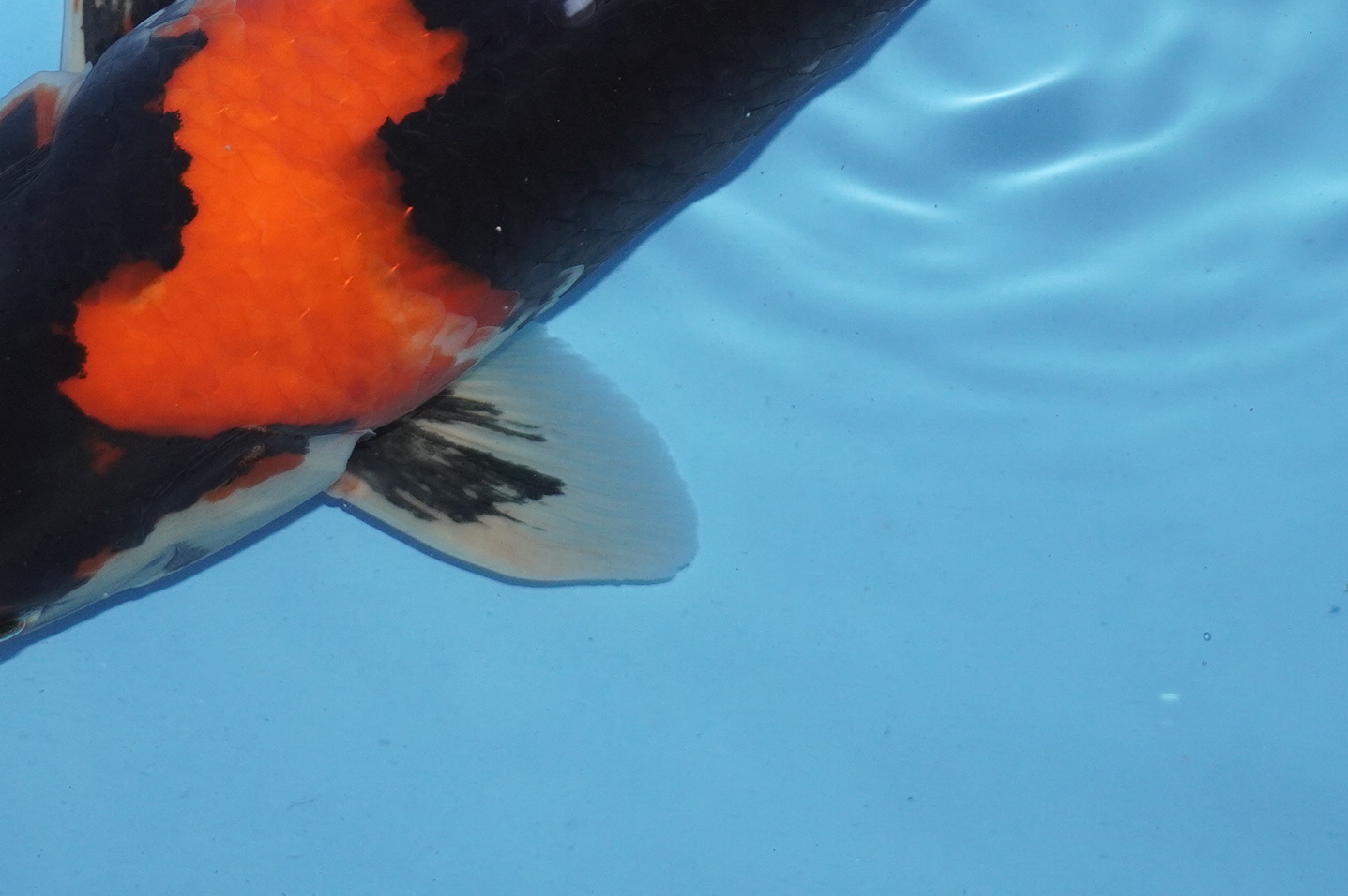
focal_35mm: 113
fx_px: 4228
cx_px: 608
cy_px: 2
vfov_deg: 12.0
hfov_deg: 18.1
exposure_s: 1/160
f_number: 4.5
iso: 1000
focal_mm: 36
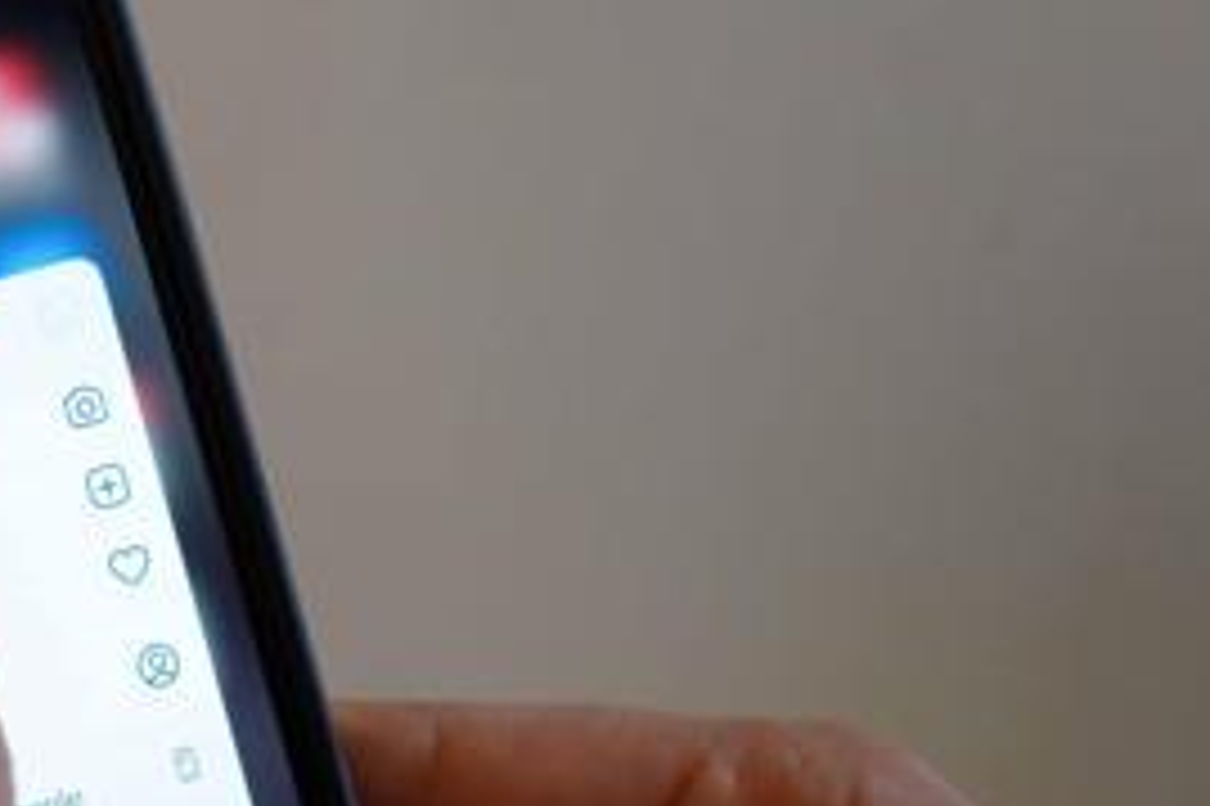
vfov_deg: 11.3
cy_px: 340
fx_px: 4064
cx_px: -151
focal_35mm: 121
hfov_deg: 16.4
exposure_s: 1/160
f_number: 4.5
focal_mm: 49
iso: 1600
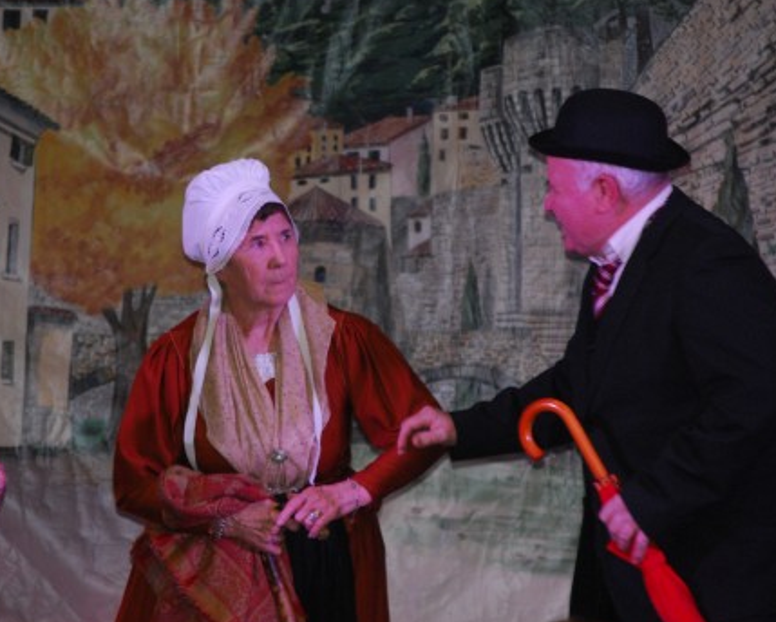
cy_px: 279
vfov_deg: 5.5
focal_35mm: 284
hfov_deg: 6.8
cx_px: 353
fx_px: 6522
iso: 800
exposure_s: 1/60
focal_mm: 135
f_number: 5
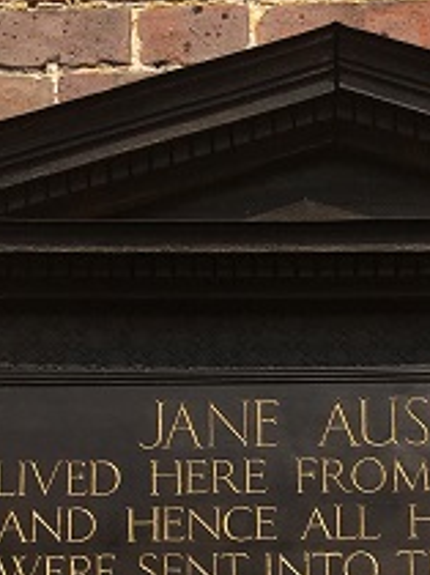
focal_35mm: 83
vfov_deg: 22.8
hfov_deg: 17.6
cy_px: 559
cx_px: 334
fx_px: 1378
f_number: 2.2
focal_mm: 4.15
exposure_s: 1/2262
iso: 25
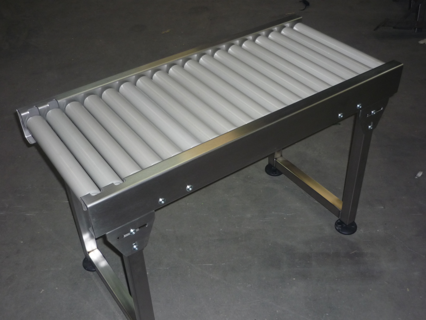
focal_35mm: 38
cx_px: 213
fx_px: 468
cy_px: 160
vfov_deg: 37.7
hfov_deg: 49.0
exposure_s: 1/30
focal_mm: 6.3
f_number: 2.9
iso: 160
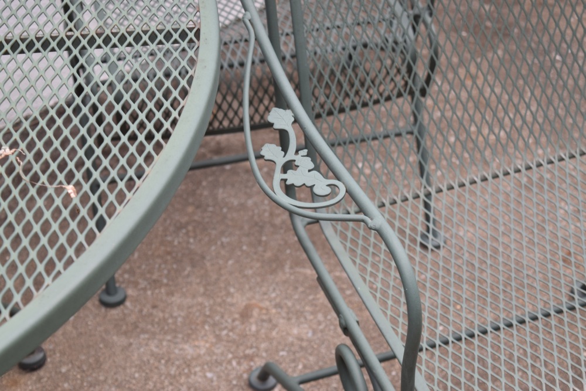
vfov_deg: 16.6
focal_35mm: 82
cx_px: 293
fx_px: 1343
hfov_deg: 24.6
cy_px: 196
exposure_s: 1/100
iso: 100
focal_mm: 55
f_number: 5.6
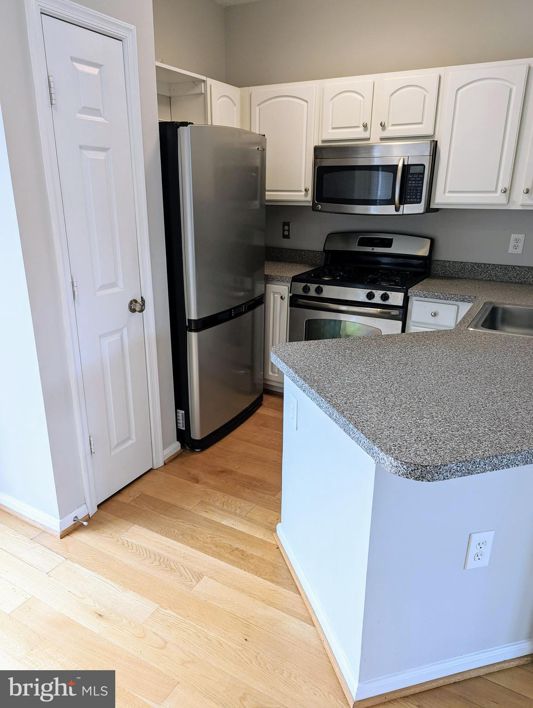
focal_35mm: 24
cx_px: 266
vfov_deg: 71.5
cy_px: 354
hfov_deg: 56.9
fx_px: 492
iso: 115
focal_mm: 6.81
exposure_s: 1/120
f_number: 1.85
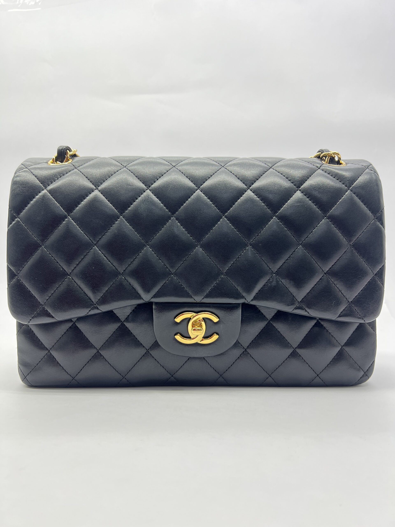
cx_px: 198
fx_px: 396
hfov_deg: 53.1
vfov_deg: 67.3
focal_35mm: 26
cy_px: 264
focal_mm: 5.7
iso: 125
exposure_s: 1/100
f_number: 1.5
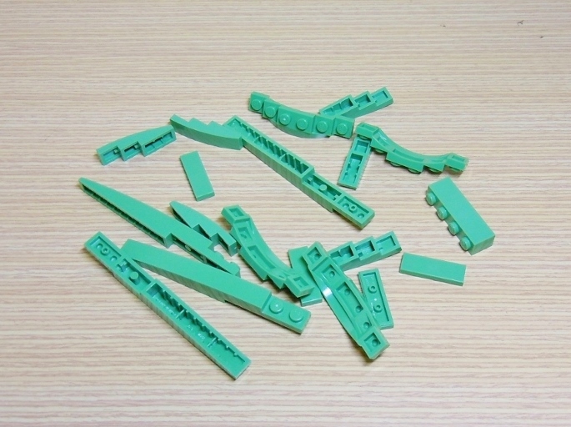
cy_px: 214
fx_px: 494
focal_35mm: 30
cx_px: 286
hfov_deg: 60.0
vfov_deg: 46.7
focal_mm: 5.4
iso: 200
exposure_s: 1/25
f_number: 3.5
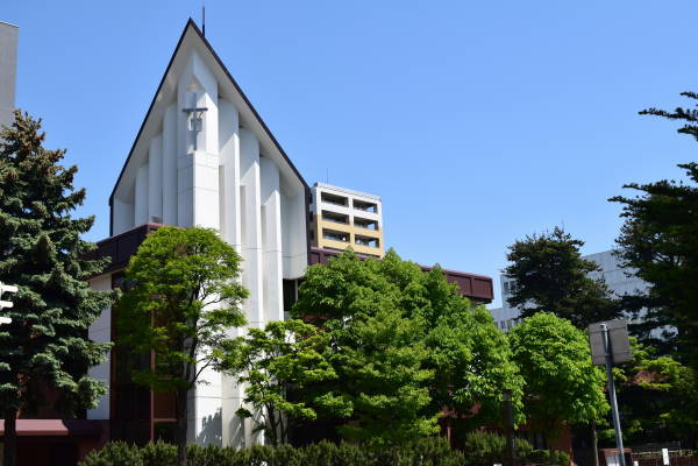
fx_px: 931
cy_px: 233
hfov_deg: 41.1
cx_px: 349
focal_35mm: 48
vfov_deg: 28.1
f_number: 6.3
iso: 400
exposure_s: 1/1600
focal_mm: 32
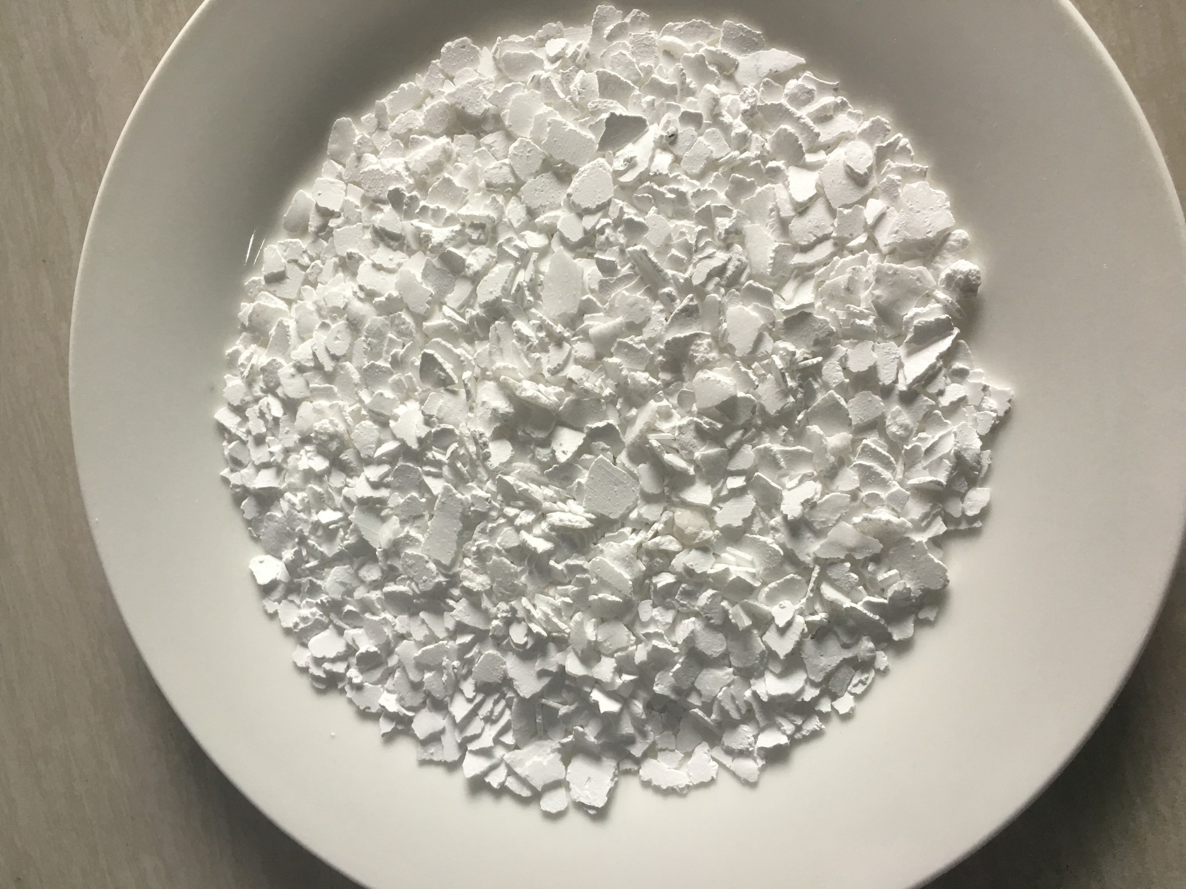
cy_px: 444
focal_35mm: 29
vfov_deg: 48.2
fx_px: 994
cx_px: 593
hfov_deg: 61.7
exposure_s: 1/33
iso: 25
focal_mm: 4.15
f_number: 2.2
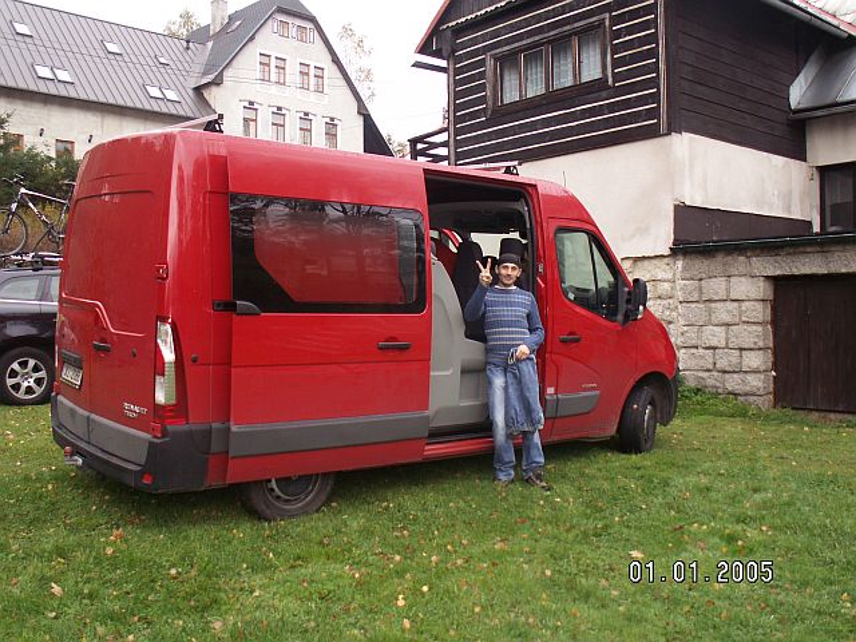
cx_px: 428
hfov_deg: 52.6
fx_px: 865
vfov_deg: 40.7
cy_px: 321
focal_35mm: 35
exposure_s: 1/100
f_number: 2.8
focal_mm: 5.86
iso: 50
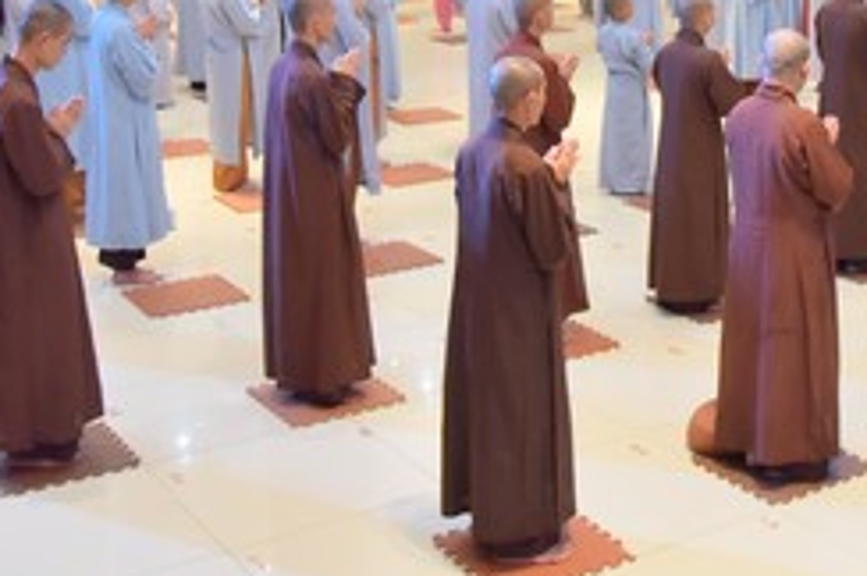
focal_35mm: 64
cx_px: 686
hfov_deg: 30.7
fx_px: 1539
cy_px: -144
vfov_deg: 19.7
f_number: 4.5
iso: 1250
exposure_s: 1/160
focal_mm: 24
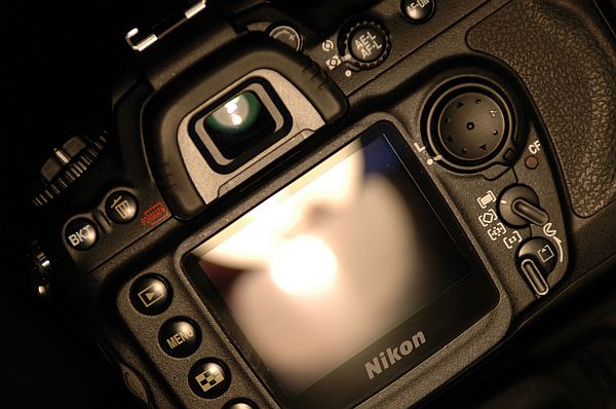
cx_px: 308
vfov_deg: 13.0
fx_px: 1794
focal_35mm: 105
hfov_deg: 19.5
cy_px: 204
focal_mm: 70
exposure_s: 1/50
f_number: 4
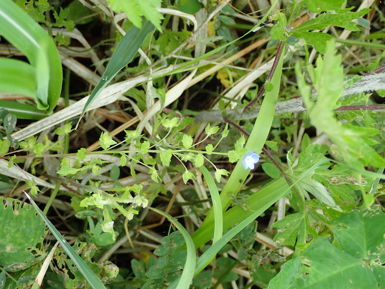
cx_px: 192
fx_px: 634
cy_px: 144
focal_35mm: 57
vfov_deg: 25.7
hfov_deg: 33.8
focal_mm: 10.29
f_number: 3.5
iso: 160
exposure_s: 1/100
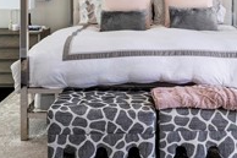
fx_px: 434
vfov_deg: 19.7
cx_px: 145
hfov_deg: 30.4
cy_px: -18
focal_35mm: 66
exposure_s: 1/10
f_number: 9.5
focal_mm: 20
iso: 320
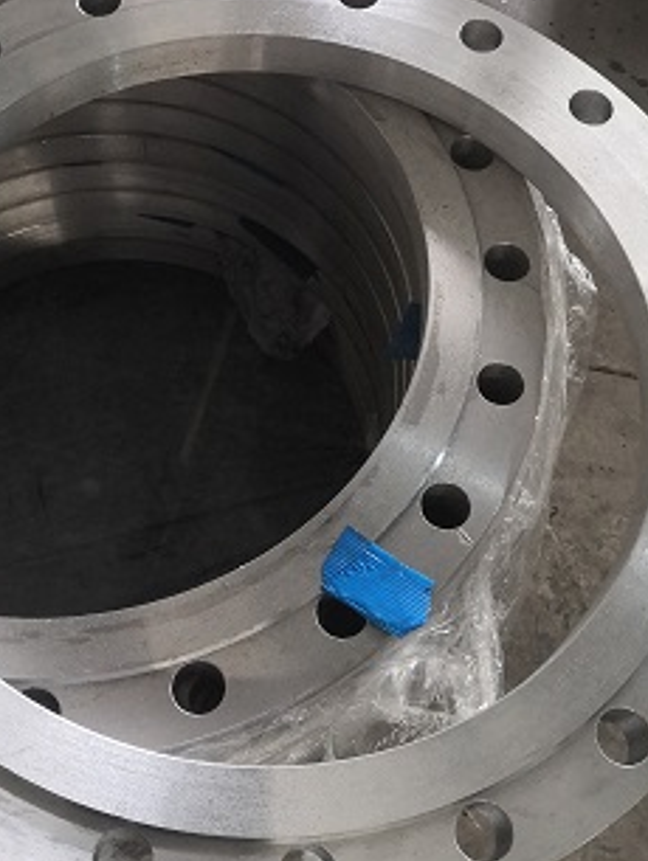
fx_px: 1171
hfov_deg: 30.8
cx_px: 256
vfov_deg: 40.4
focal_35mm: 47
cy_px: 390
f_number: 1.8
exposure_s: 1/25
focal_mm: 3.95
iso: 320
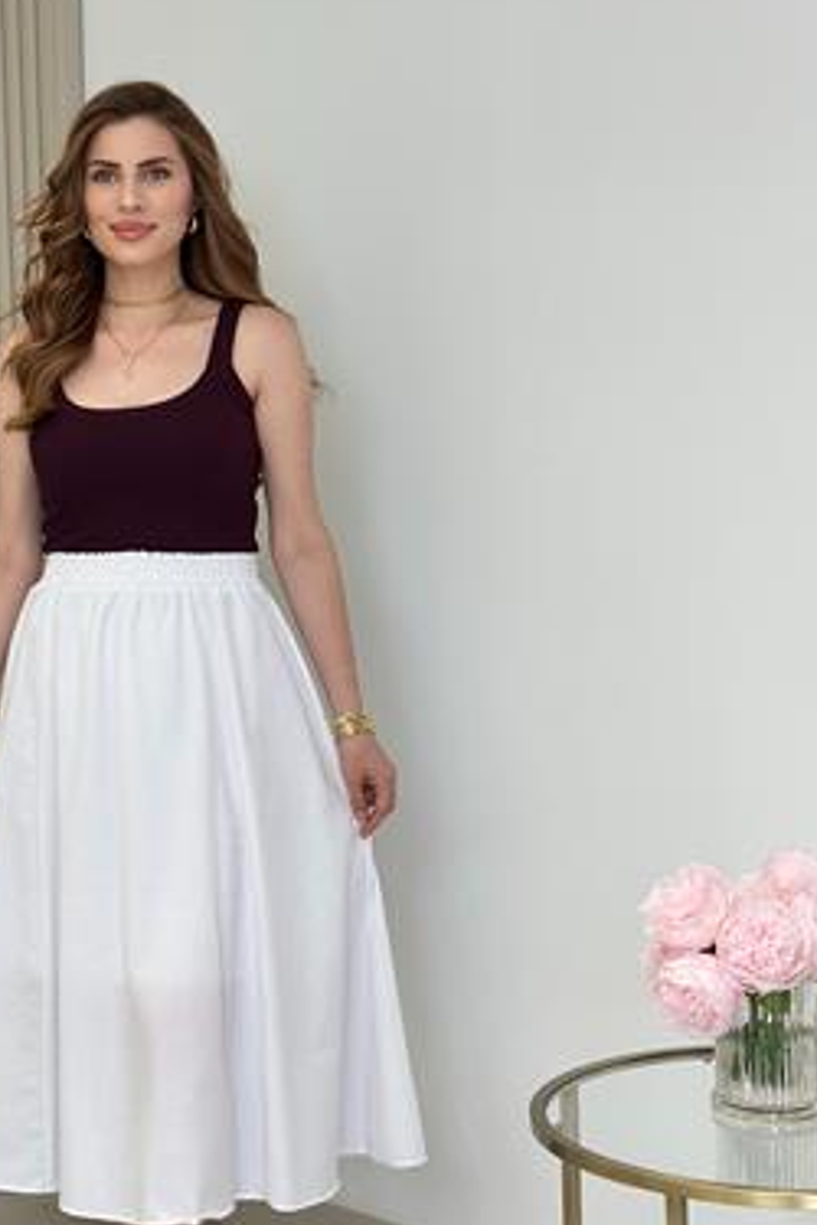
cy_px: 691
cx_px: 193
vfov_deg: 28.4
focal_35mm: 71
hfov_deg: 19.0
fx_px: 2417
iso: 80
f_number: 1.78
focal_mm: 6.86
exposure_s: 1/414
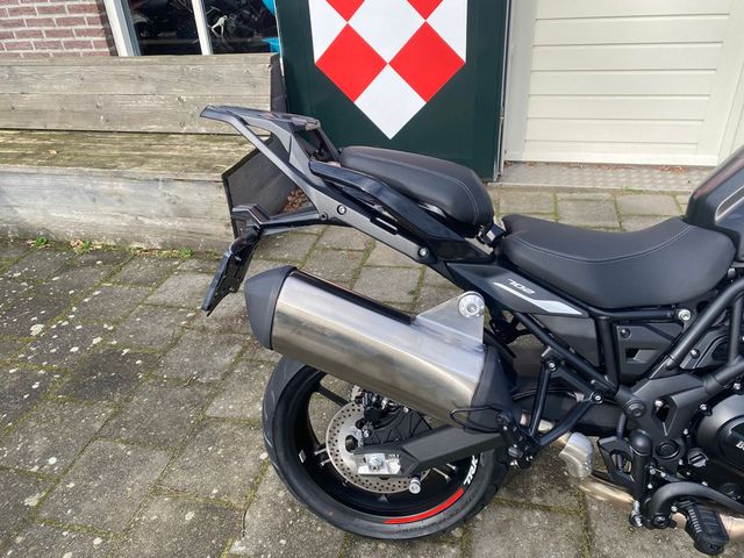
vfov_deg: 53.1
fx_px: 559
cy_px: 279
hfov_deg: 67.3
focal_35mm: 26
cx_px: 372
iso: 32
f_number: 1.8
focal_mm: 4.25
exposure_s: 1/711
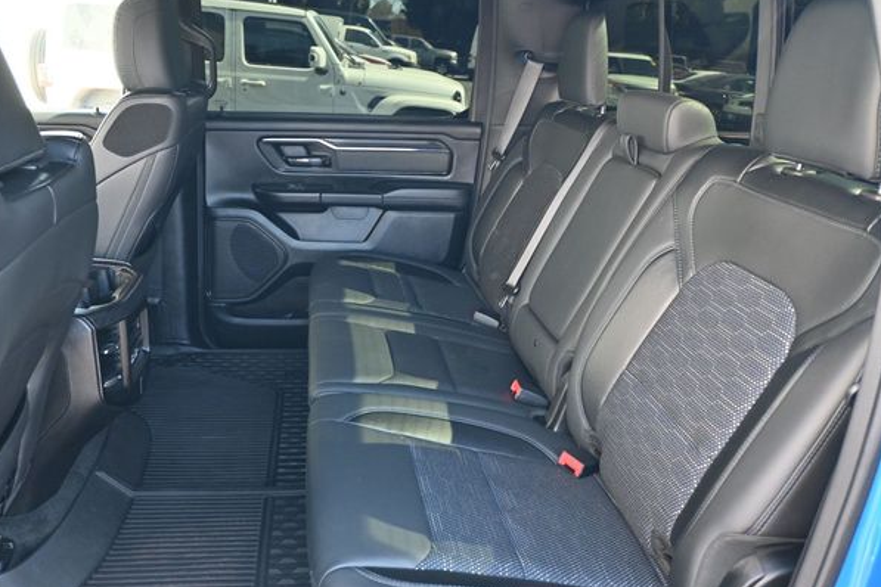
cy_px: 283
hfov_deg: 61.0
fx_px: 747
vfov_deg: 42.9
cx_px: 415
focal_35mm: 31
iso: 900
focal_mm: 19
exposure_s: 1/125
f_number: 3.8
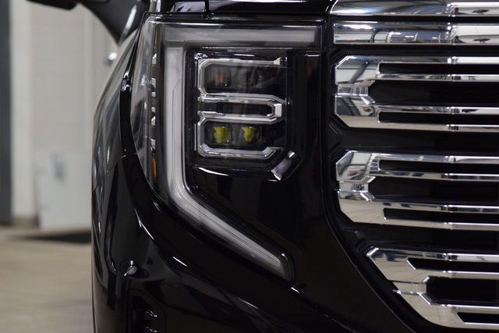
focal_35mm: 105
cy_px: 166
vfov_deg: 13.0
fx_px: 1456
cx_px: 250
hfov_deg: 19.5
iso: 1600
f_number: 4.5
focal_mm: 70
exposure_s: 1/125
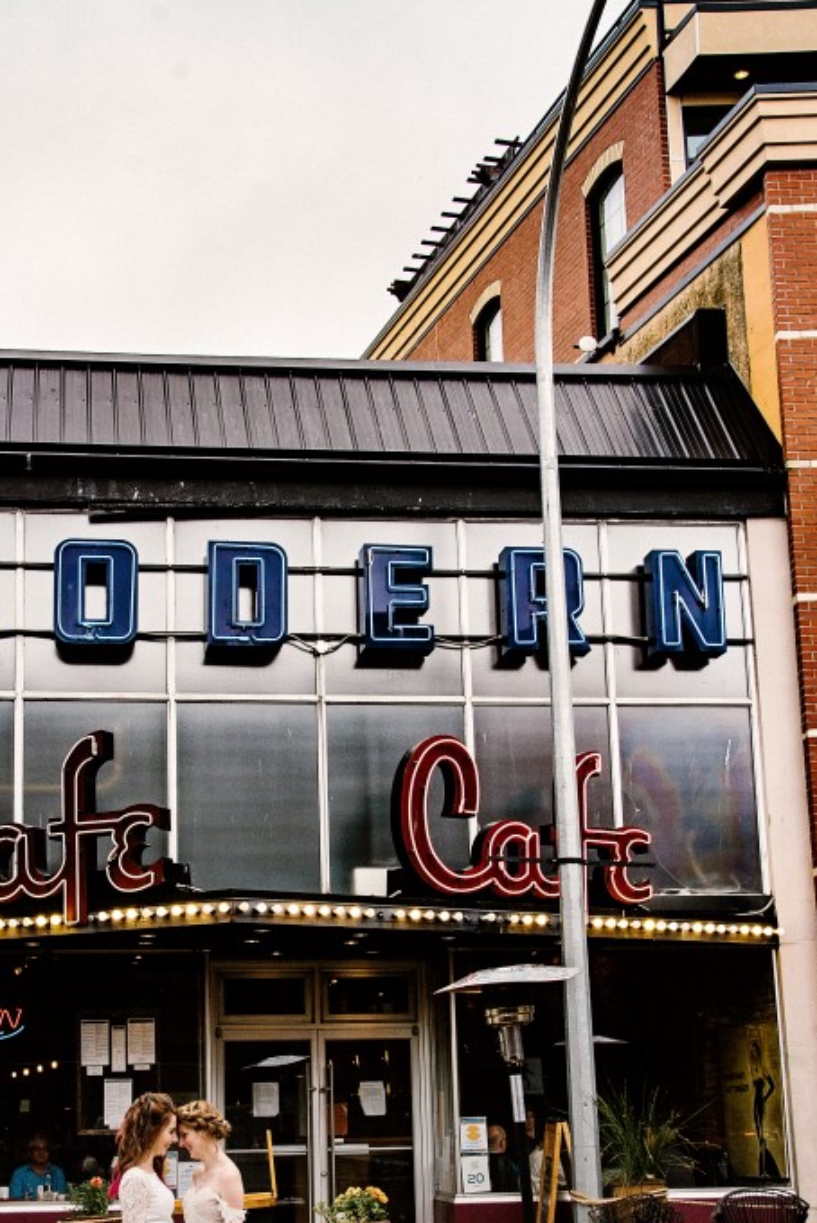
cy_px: 763
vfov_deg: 36.0
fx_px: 1870
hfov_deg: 24.5
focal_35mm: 55
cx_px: 277
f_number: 7.1
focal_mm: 34
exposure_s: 1/200
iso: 400
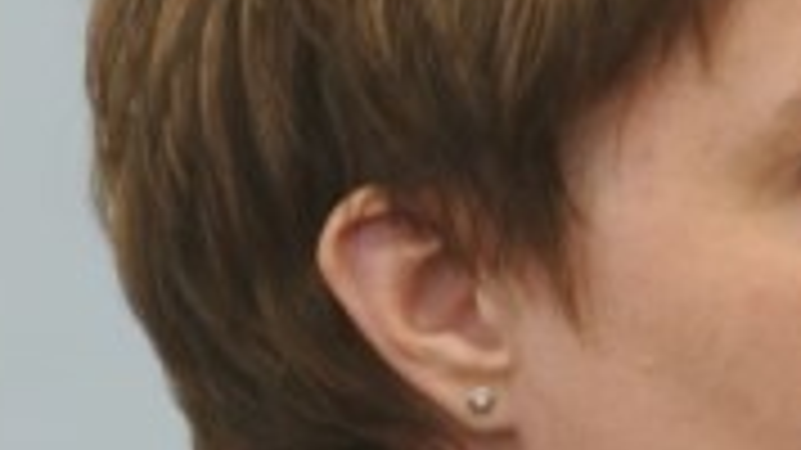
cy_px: 479
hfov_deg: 1.8
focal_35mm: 1202
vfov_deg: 1.0
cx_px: 796
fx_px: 25522
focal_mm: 200
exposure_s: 1/200
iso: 1600
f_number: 2.8
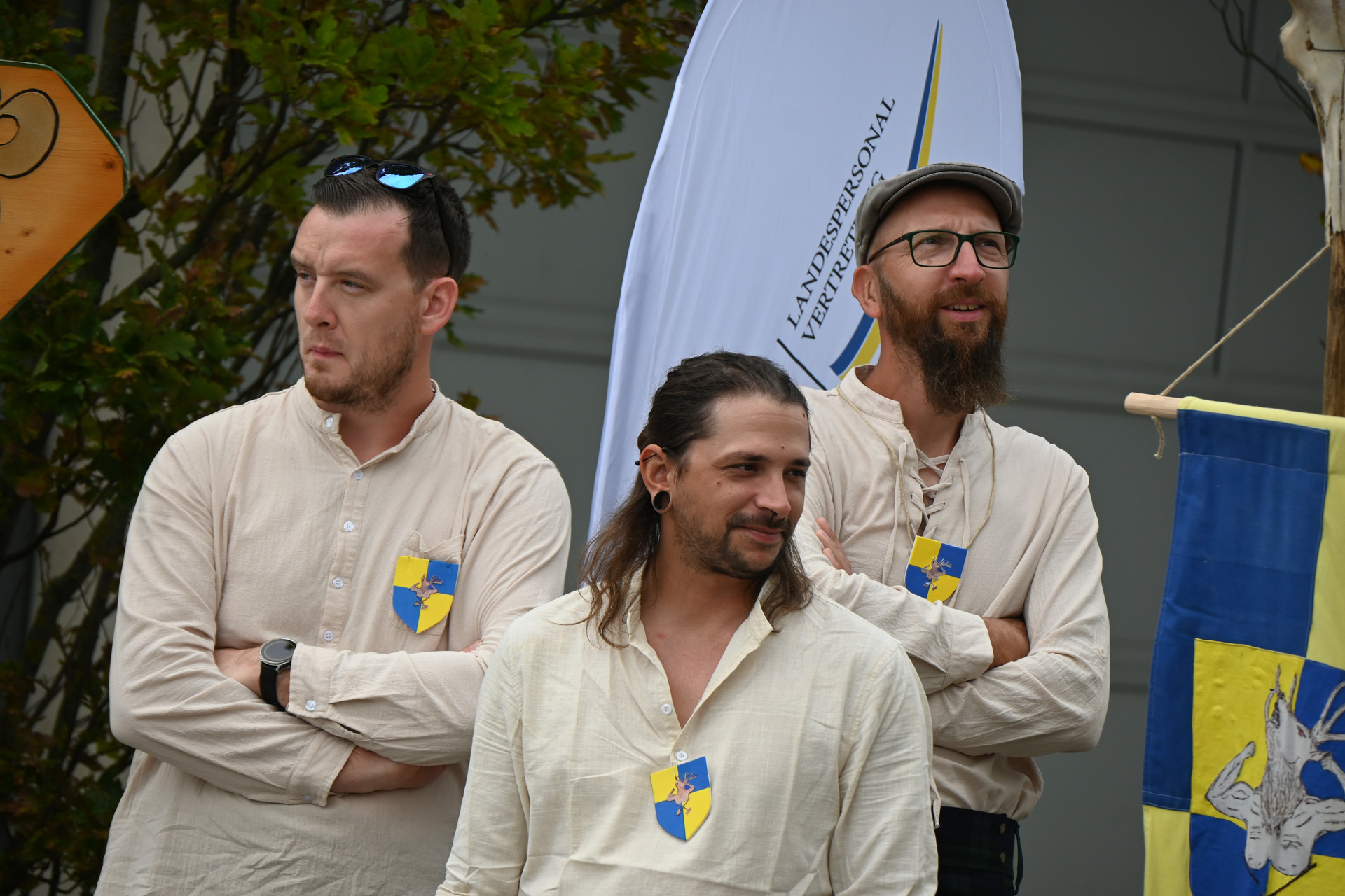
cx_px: 672
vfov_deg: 5.6
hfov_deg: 8.3
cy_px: 448
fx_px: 9246
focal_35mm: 248
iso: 250
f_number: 5.6
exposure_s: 1/500
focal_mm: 165
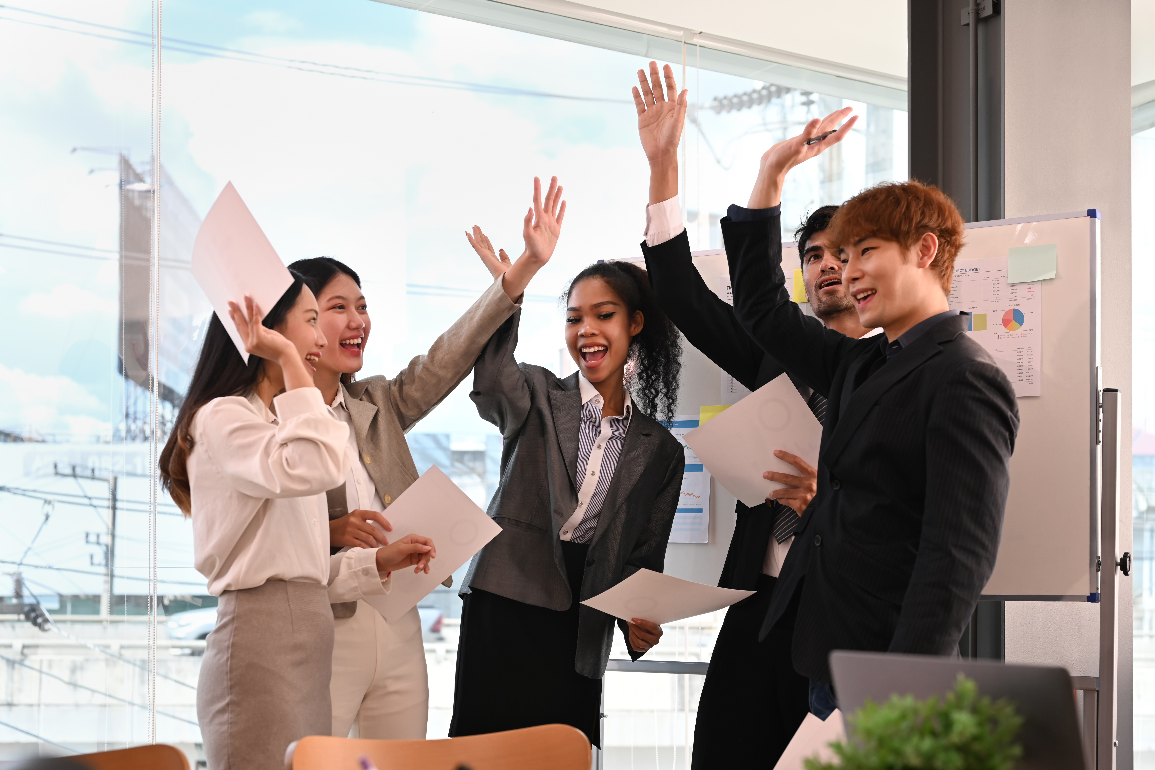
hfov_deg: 39.6
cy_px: 385
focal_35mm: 50
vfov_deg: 27.0
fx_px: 1604
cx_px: 578
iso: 400
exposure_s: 1/250
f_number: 4
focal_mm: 50
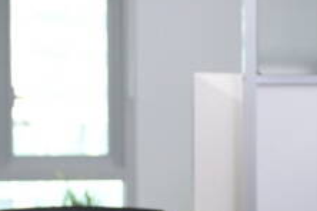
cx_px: 156
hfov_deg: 15.1
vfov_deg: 10.0
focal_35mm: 136
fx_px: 1197
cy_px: 183
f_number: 2.8
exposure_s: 1/160
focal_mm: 47
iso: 1000
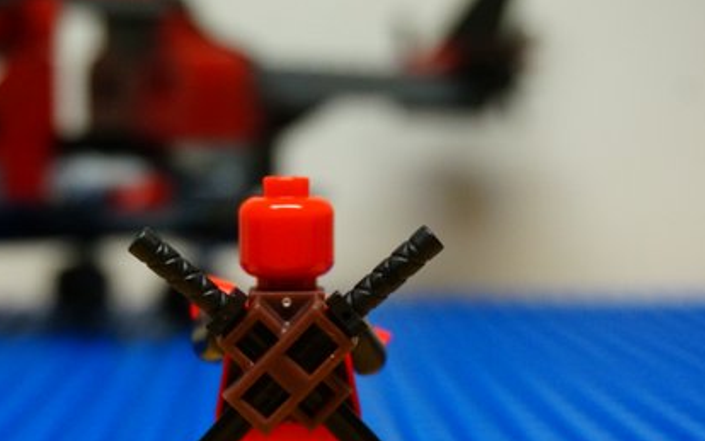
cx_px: 281
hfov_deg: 24.3
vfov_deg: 15.3
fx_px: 1634
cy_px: 329
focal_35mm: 85
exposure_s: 1/160
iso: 1600
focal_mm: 36
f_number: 5.6
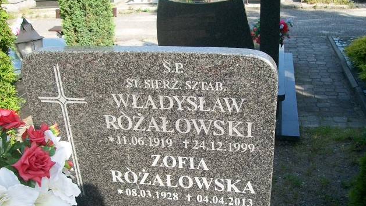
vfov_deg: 29.5
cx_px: 186
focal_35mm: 40
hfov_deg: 50.5
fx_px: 388
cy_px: 138
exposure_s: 1/400
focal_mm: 6
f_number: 2.7
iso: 80
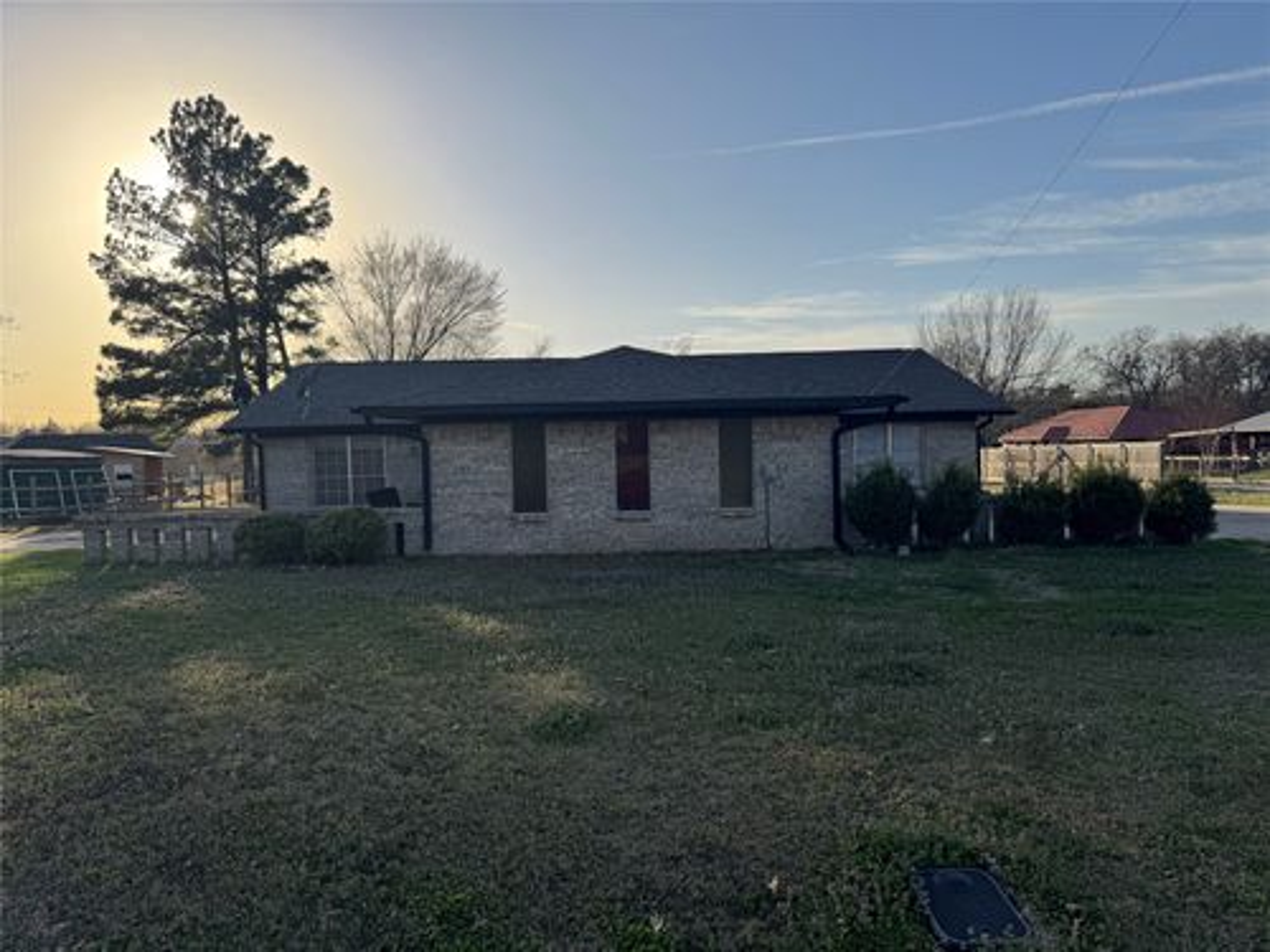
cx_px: 635
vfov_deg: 56.8
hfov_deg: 71.6
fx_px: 881
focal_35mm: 24
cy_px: 476
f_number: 1.78
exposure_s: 1/4950
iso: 80
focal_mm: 6.76
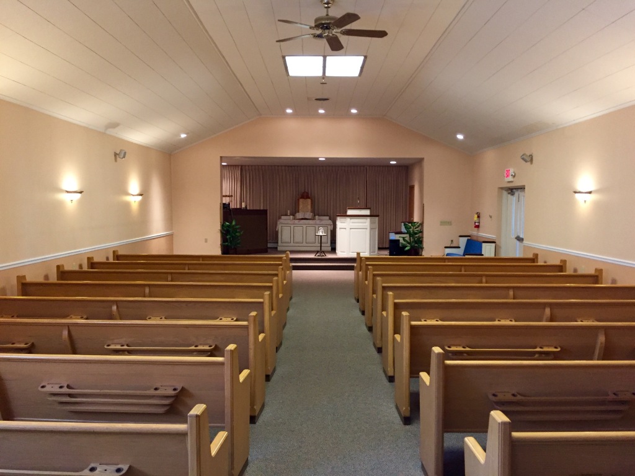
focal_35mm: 29
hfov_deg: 61.7
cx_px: 318
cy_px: 238
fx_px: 532
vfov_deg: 48.2
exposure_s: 1/30
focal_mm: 4.15
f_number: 2.2
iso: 160
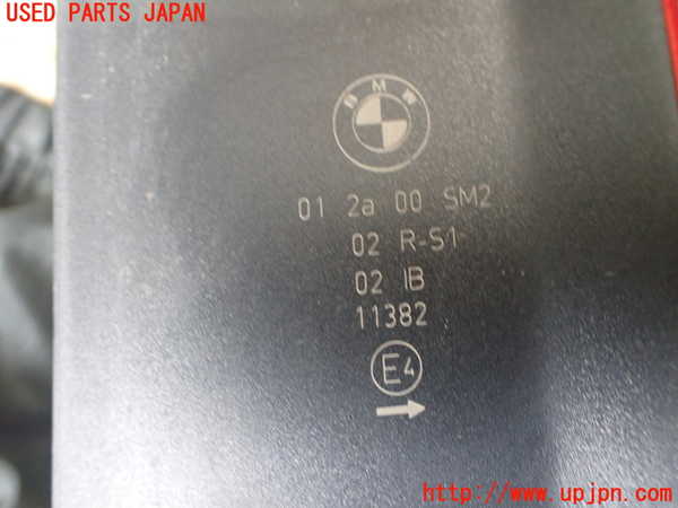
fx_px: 588
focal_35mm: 30
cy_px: 254
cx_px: 339
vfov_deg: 46.8
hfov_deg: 60.0
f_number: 2.3
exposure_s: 1/30
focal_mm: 5.4
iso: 800
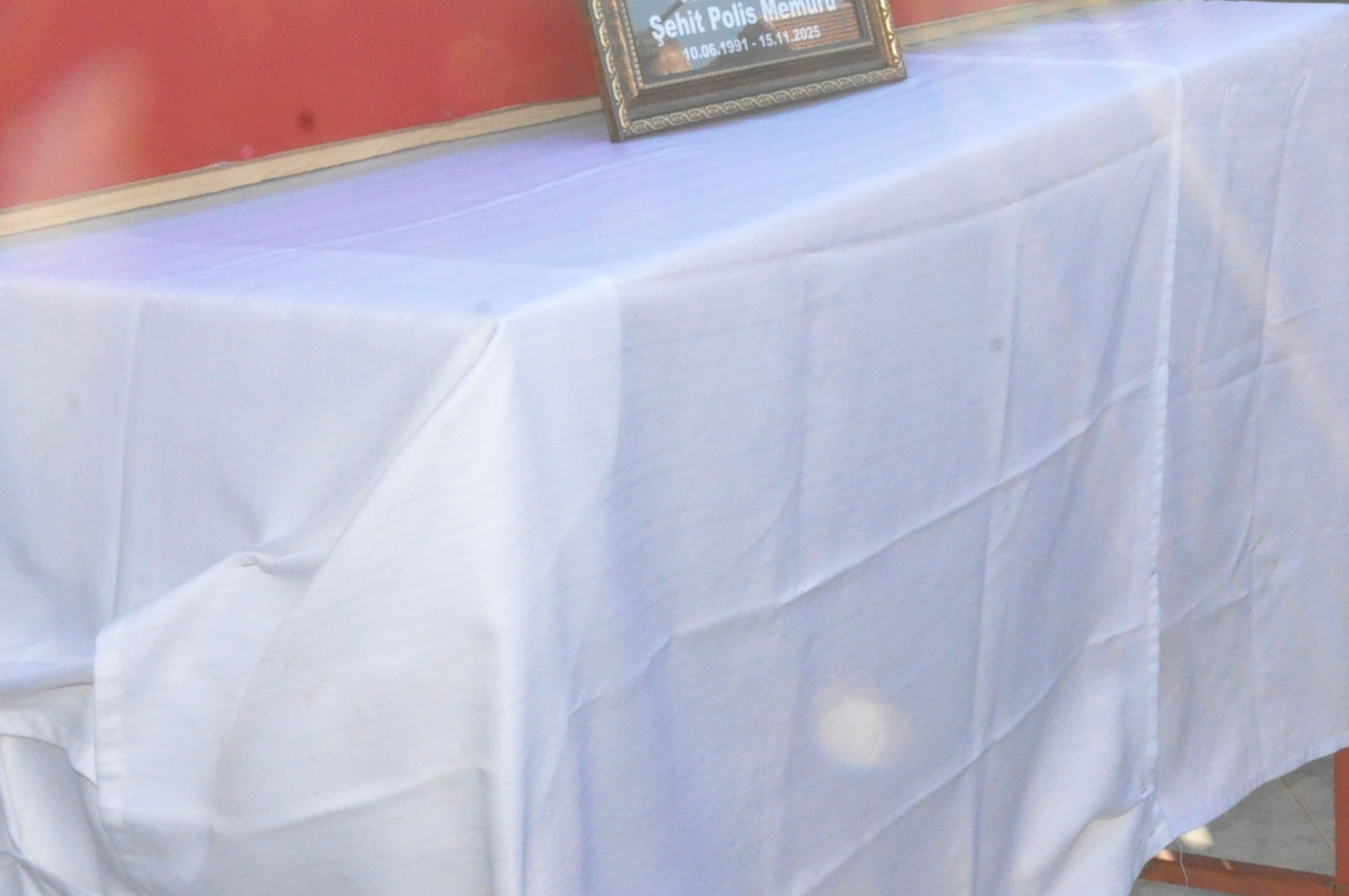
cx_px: 1237
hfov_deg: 27.4
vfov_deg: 18.8
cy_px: 89
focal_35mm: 71
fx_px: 2657
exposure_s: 1/200
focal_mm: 22
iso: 3200
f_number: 25
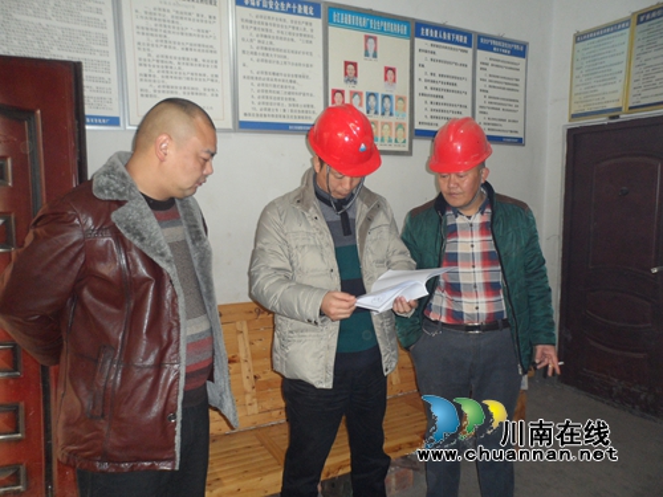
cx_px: 332
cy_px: 248
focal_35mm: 26
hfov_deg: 67.3
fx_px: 498
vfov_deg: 53.1
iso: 160
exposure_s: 1/30
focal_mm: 4.9
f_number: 3.3
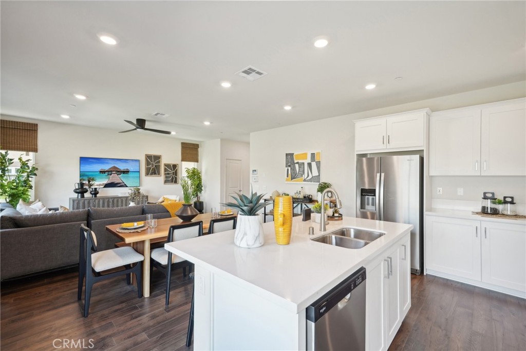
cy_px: 176
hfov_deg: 96.8
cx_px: 263
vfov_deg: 73.7
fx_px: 234
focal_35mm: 16
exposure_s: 1/20
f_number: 8
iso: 400
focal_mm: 16
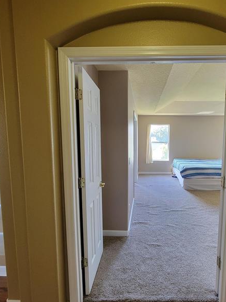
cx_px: 141
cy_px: 156
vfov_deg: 91.0
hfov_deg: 73.5
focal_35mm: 17
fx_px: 148
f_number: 2.2
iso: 320
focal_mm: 2.2
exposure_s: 1/60
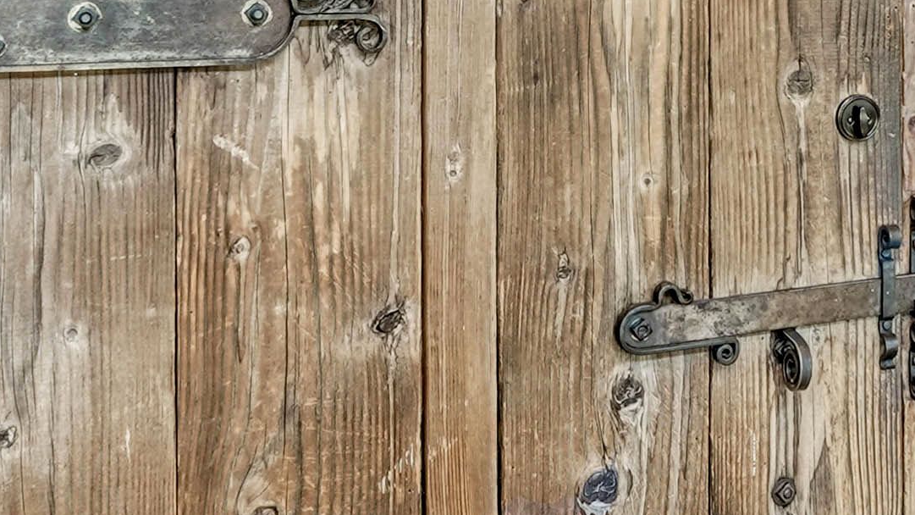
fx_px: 1989
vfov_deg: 14.0
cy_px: -220
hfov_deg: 23.9
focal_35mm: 82
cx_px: 1050
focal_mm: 14
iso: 400
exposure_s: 2
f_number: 8
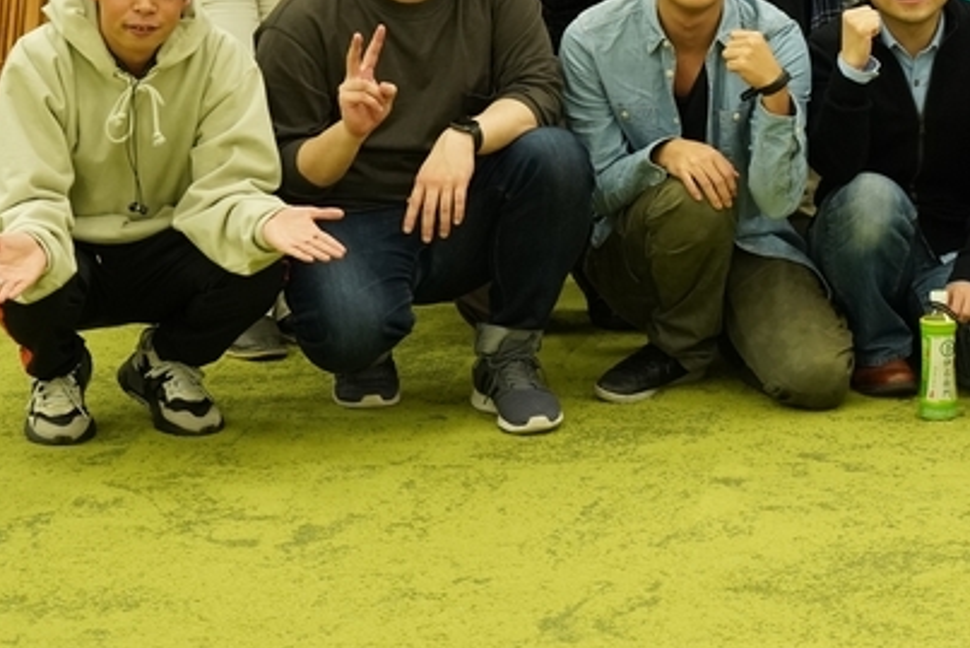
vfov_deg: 10.3
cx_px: 1105
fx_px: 3531
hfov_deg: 15.2
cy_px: -101
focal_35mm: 131
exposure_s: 1/60
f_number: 5.6
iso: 2000
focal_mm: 44
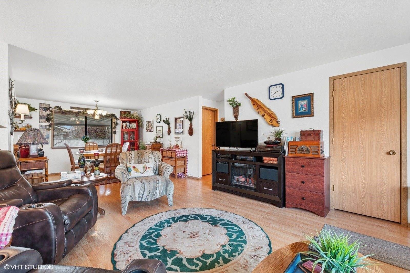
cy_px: 136
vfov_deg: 77.3
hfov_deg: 100.4
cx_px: 205
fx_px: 171
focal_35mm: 15
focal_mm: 10
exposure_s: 1/5
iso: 100
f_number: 6.3
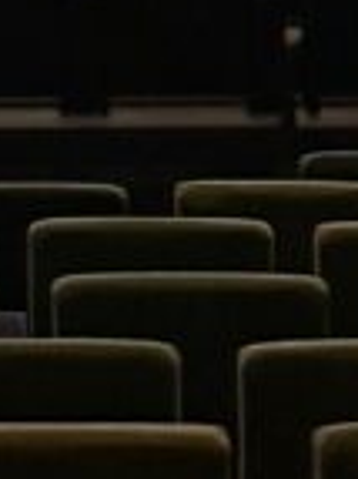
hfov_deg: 4.3
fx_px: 4737
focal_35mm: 343
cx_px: -134
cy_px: -1062
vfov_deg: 5.4
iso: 250
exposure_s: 1/38
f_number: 1.78
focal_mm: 6.86
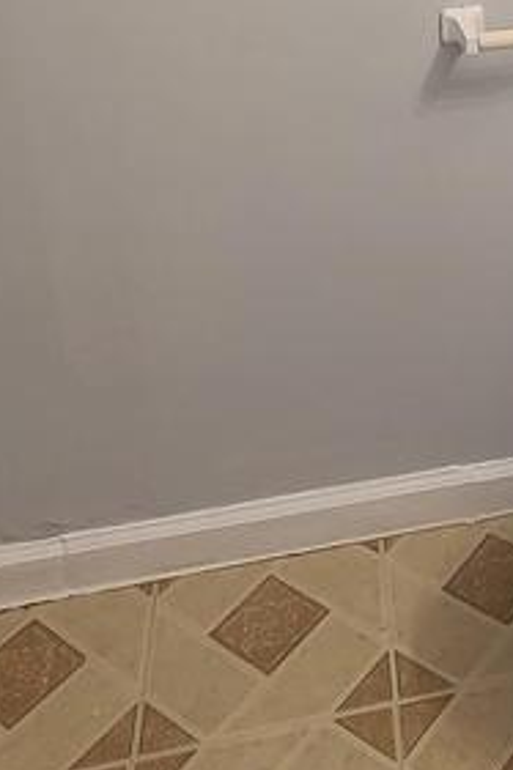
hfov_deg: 24.2
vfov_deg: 29.6
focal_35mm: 52
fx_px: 1113
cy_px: -260
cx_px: 565
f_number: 2.2
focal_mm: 2.2
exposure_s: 1/60
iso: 250
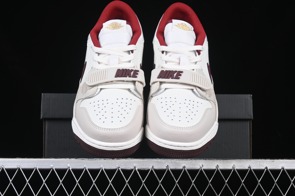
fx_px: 615
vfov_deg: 18.2
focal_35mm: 75
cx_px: 148
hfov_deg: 27.0
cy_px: 98
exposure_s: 1/80
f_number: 8
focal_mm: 50
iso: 160
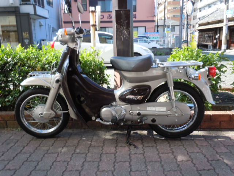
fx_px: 189
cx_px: 117
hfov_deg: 63.4
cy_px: 88
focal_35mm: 28
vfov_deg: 49.7
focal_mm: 5
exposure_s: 1/125
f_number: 3.7
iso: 100
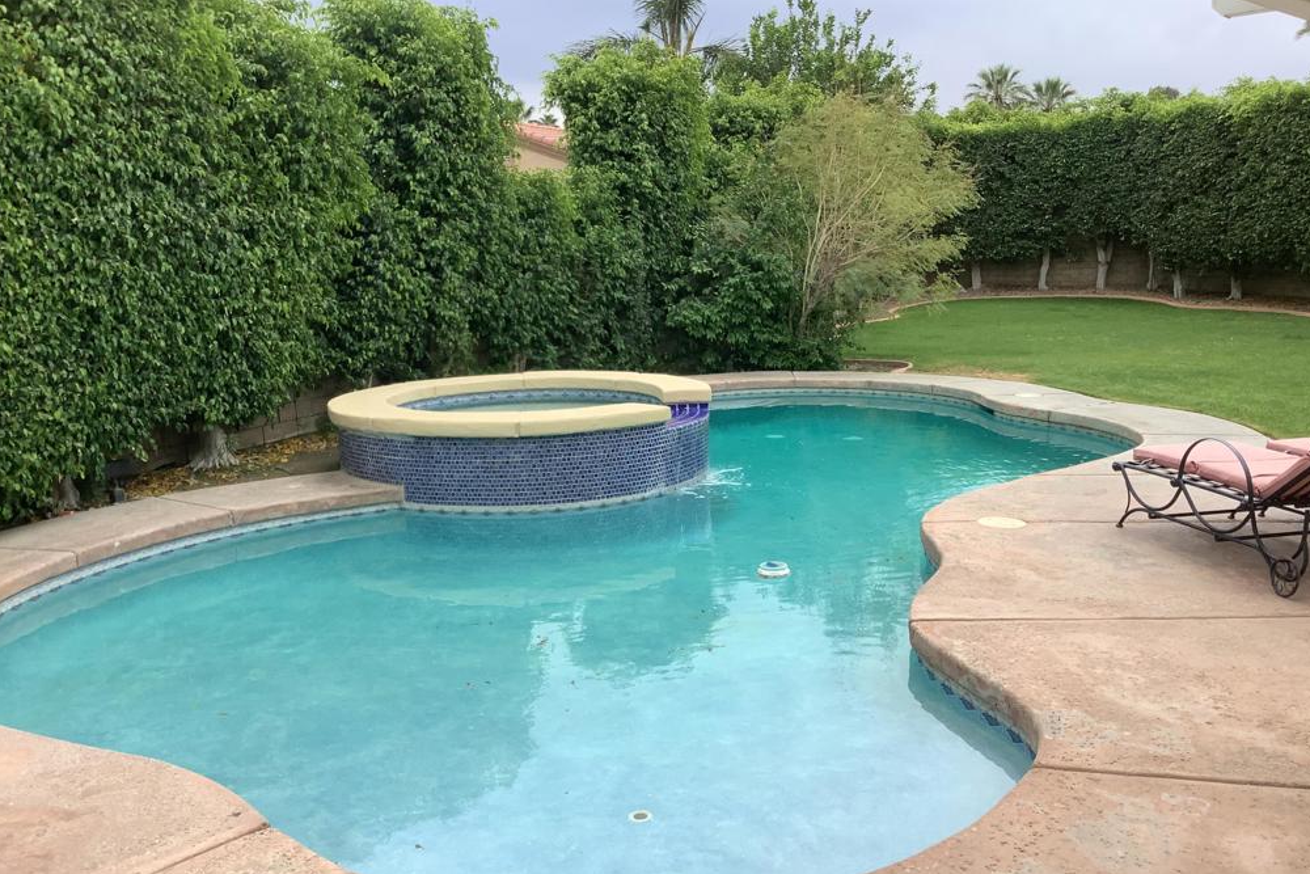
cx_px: 667
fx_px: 1201
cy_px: 459
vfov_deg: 40.0
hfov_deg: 57.2
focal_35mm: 33
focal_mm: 3.3
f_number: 2.4
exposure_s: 1/858
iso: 25
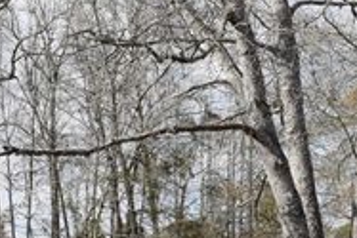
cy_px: 294
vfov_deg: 11.5
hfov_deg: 17.6
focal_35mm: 116
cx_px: 223
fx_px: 1155
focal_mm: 29
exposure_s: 1/400
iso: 200
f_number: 10
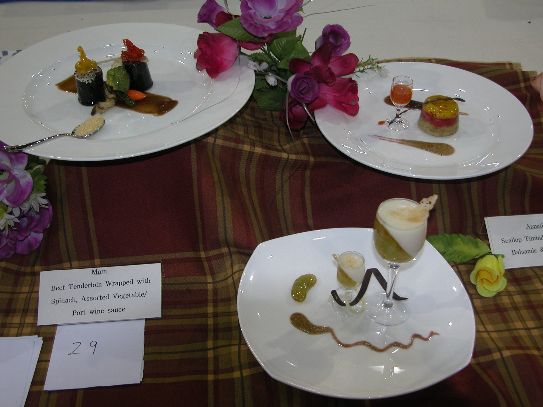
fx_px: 722
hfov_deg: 41.2
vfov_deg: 31.5
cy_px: 204
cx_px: 272
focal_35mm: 46
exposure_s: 1/30
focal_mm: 11.6
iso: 100
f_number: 3
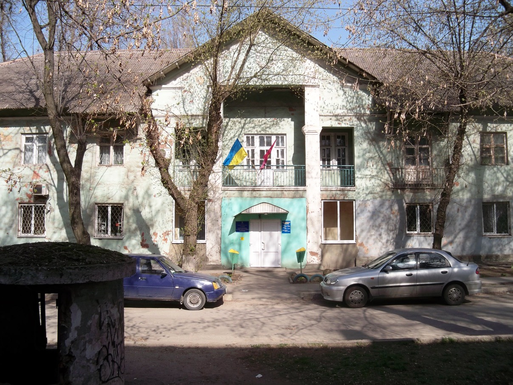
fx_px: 519
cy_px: 192
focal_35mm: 35
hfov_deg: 52.6
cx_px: 256
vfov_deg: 40.7
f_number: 3.5
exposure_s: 1/500
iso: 64
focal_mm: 6.2
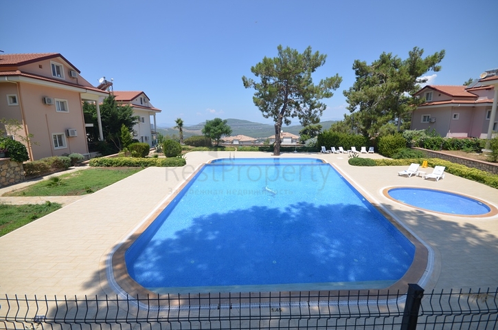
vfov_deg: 77.1
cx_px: 249
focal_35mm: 15
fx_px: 207
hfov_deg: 100.5
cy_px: 165
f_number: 8
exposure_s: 1/250
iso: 100
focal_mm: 10
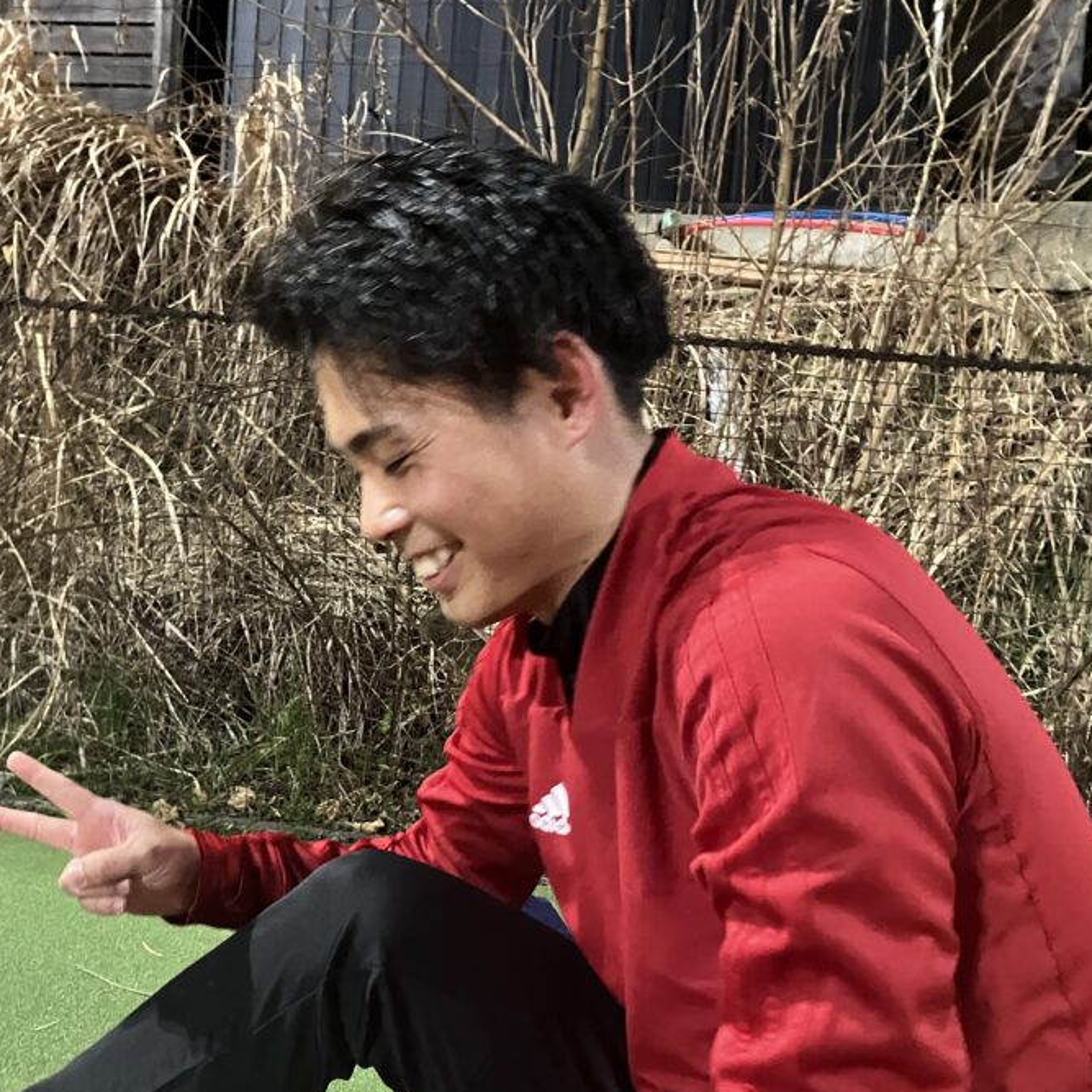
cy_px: 593
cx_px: 298
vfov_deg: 43.8
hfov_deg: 42.7
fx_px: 1356
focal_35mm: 38
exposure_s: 1/26
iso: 640
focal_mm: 3.99
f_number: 1.8
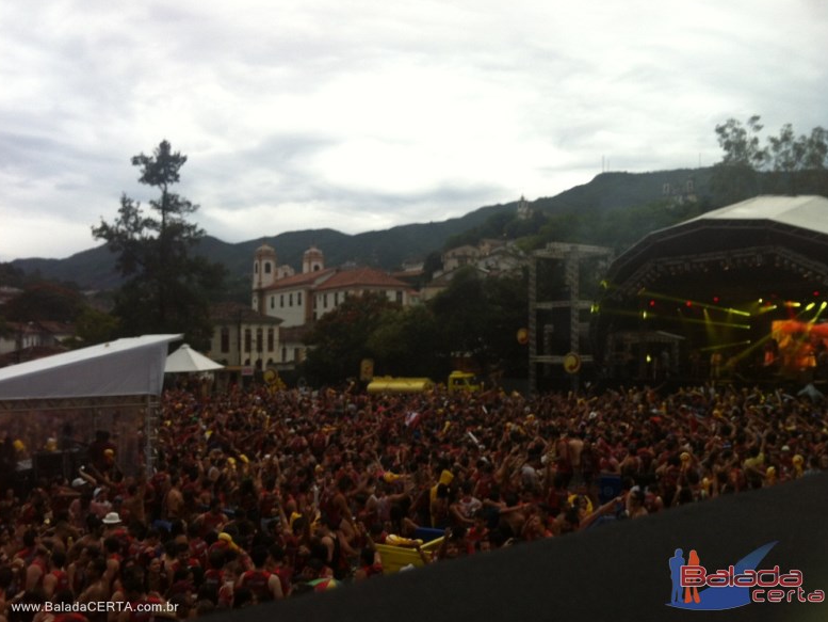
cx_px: 416
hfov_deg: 51.3
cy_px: 309
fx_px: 861
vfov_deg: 39.7
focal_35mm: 36
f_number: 2.8
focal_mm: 3.85
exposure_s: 1/153
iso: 80
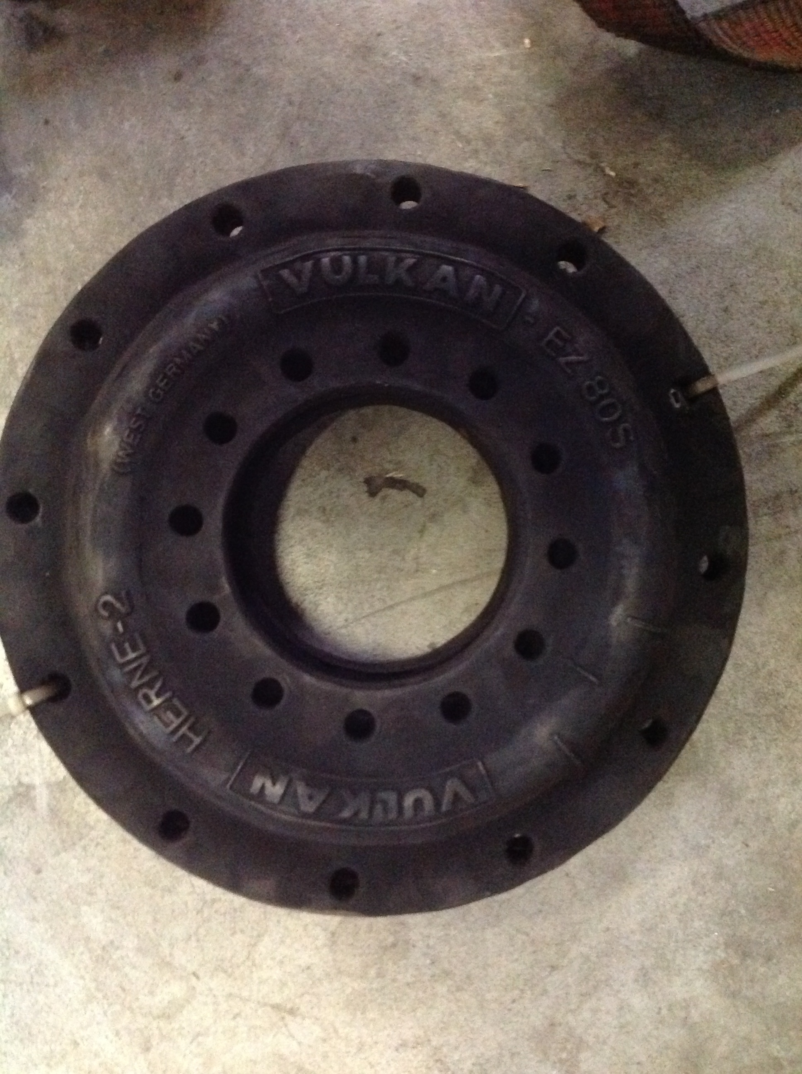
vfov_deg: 52.7
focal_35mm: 35
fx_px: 1084
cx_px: 401
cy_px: 537
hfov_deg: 40.6
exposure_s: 1/17
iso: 800
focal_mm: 4.28
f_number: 2.4
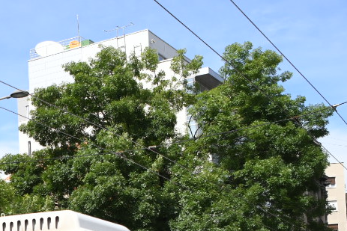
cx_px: -57
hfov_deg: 22.5
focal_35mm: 84
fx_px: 810
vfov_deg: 15.4
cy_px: 308
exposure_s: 1/8000
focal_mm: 24
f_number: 2.8
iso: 500
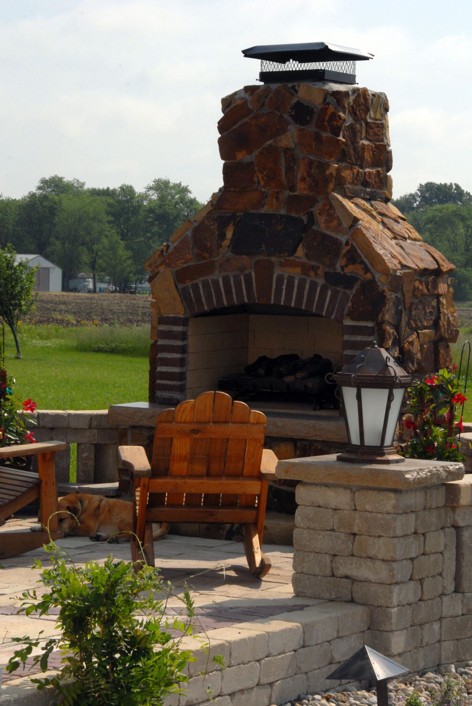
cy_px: 353
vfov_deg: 18.2
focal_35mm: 112
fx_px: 2206
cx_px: 236
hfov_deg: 12.2
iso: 200
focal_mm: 75
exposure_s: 1/250
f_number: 18
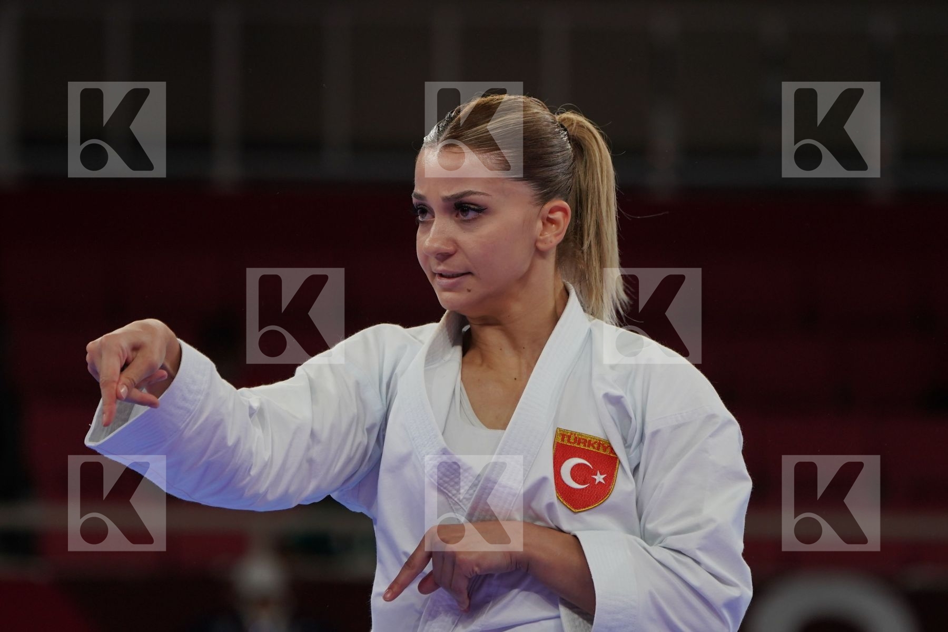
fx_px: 10585
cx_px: 474
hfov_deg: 5.1
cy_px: 316
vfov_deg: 3.4
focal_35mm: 402
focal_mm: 268
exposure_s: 1/500
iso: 800
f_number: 5.6
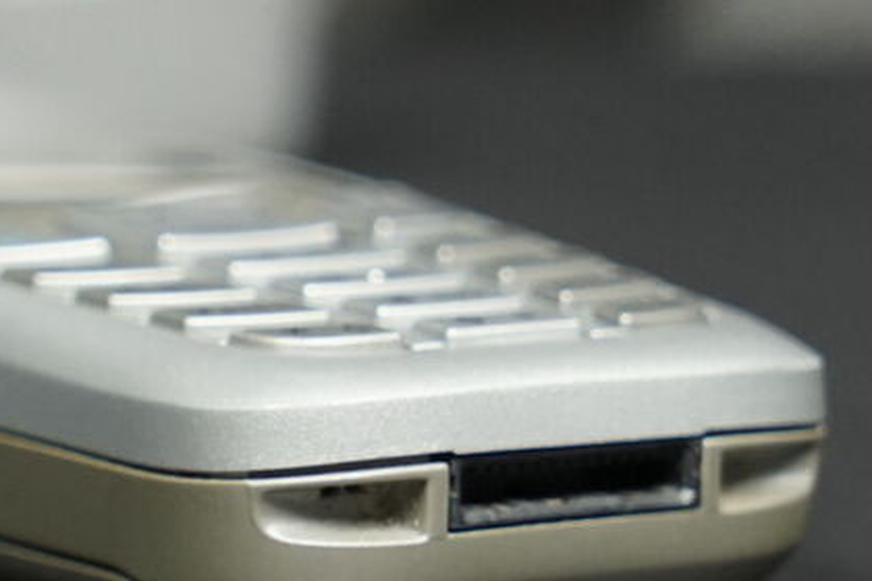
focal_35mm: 160
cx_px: 175
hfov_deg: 12.8
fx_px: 3875
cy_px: 382
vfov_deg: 8.6
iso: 2500
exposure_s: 1/160
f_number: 6.3
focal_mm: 70
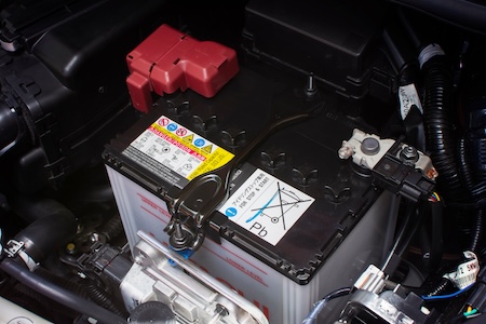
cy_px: 162
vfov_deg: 25.8
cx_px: 243
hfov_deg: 37.9
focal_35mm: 52
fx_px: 709
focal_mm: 35
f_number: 7.1
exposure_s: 1/80
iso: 400
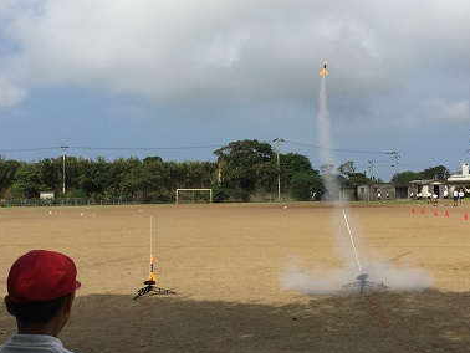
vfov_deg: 31.6
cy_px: 179
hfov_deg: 41.2
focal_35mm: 46
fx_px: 625
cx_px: 245
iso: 32
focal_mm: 4.15
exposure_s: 1/3049
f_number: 2.2
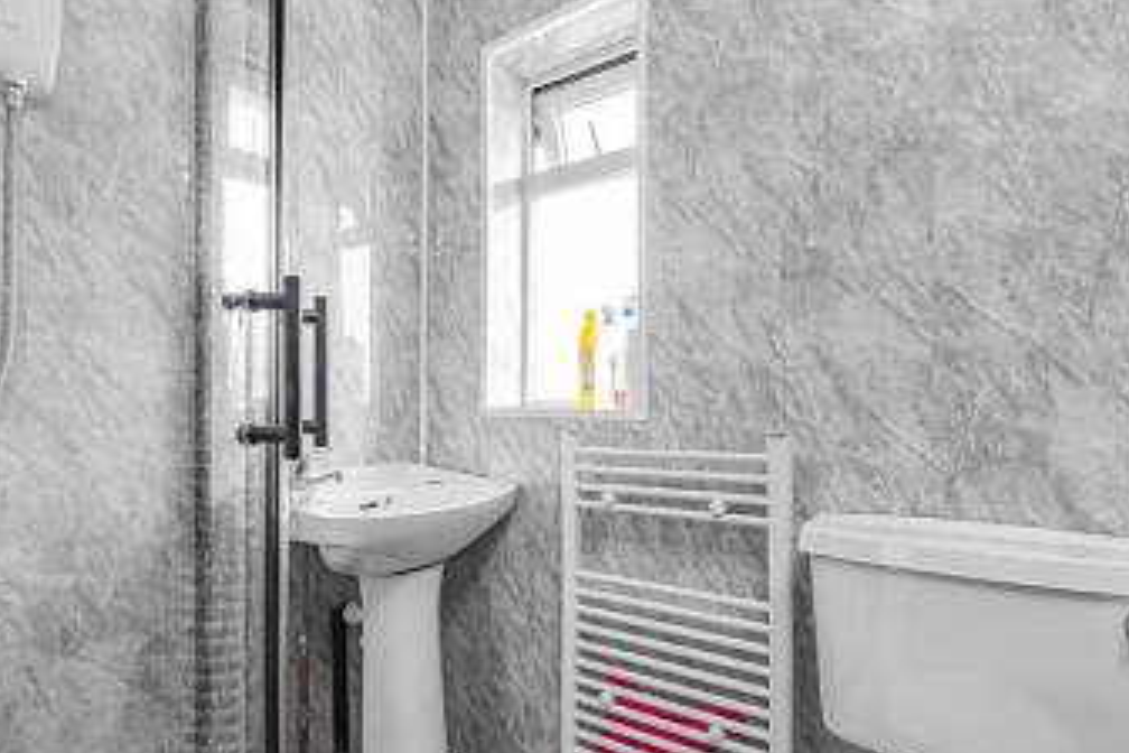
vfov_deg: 70.3
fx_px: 533
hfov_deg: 93.2
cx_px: 541
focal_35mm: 17
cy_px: 412
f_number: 9
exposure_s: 1/5
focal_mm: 12
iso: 320
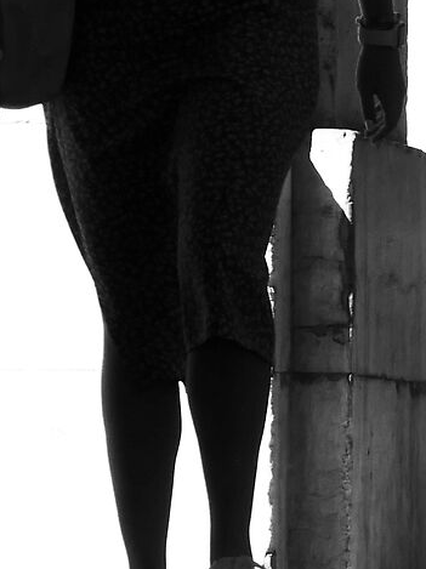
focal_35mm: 543
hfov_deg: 2.7
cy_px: 562
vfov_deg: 3.7
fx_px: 8922
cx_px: 1378
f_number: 9
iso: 200
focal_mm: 53
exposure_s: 1/500
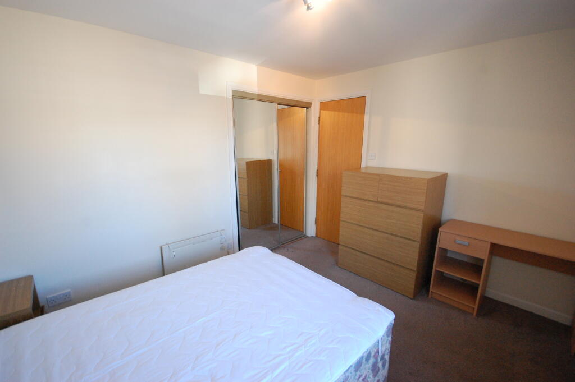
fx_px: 239
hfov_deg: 100.4
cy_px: 191
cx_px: 288
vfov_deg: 77.2
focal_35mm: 15
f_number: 4.5
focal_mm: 10
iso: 1600
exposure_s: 1/80
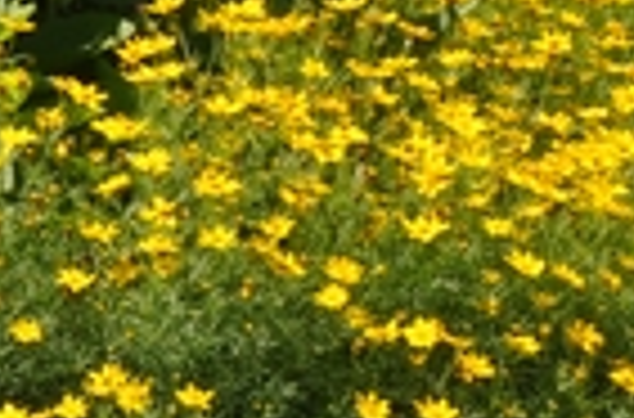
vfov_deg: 2.6
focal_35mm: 512
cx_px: -836
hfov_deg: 4.0
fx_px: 8987
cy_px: -728
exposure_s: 1/160
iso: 200
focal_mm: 50
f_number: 13
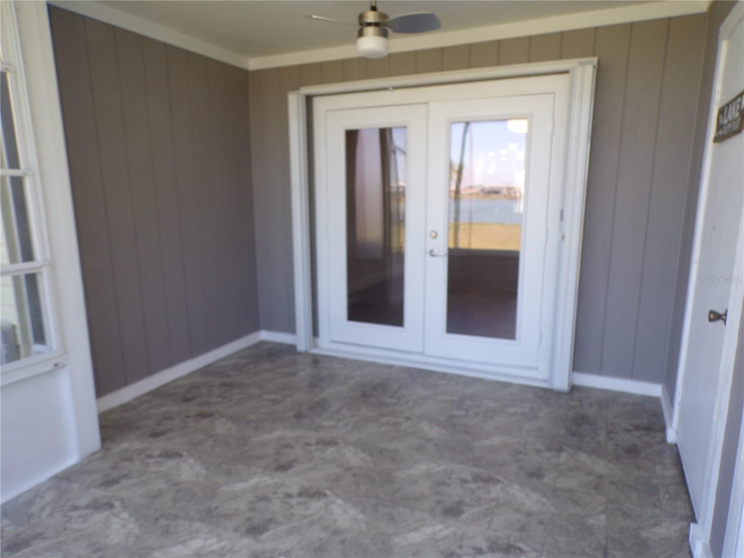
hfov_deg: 71.6
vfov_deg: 56.8
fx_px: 516
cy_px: 279
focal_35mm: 24
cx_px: 372
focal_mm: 4.3
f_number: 4.3
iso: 80
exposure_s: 1/40
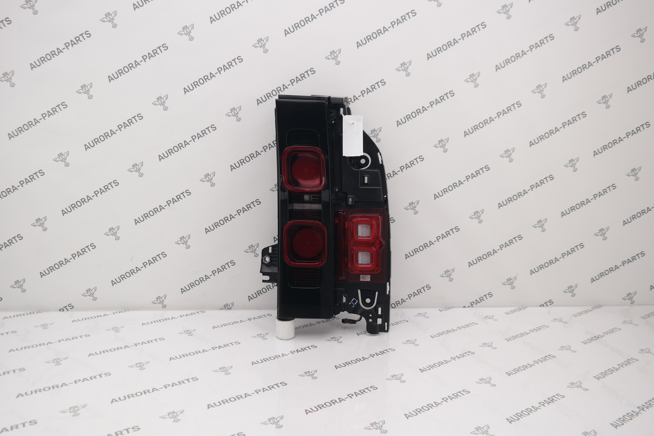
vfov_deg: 47.9
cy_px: 218
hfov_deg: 67.4
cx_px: 327
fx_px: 490
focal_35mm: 27
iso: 100
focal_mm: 18
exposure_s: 1/100
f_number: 4
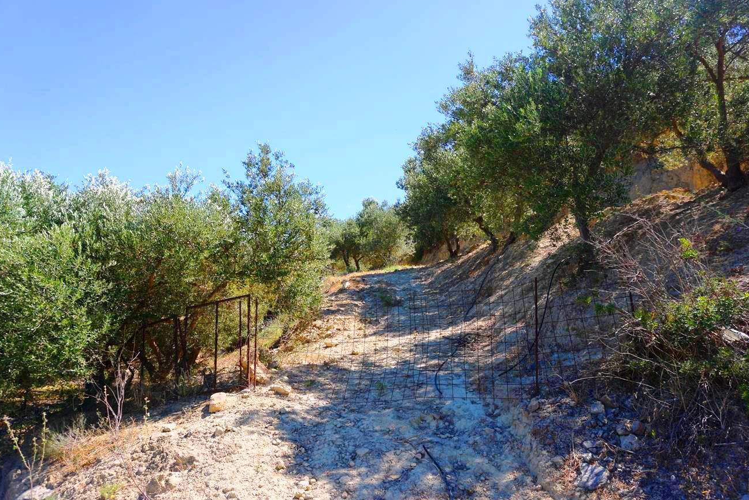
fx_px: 520
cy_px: 251
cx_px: 385
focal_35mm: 25
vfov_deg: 51.3
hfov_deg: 71.5
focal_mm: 16
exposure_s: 1/400
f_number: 5
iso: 100
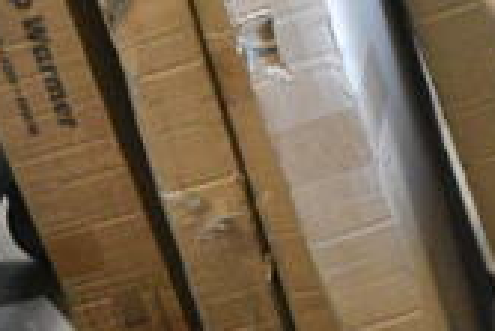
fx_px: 1817
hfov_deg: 15.4
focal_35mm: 132
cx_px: 60
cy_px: 561
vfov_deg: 9.9
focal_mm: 24
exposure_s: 1/160
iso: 6400
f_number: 6.3
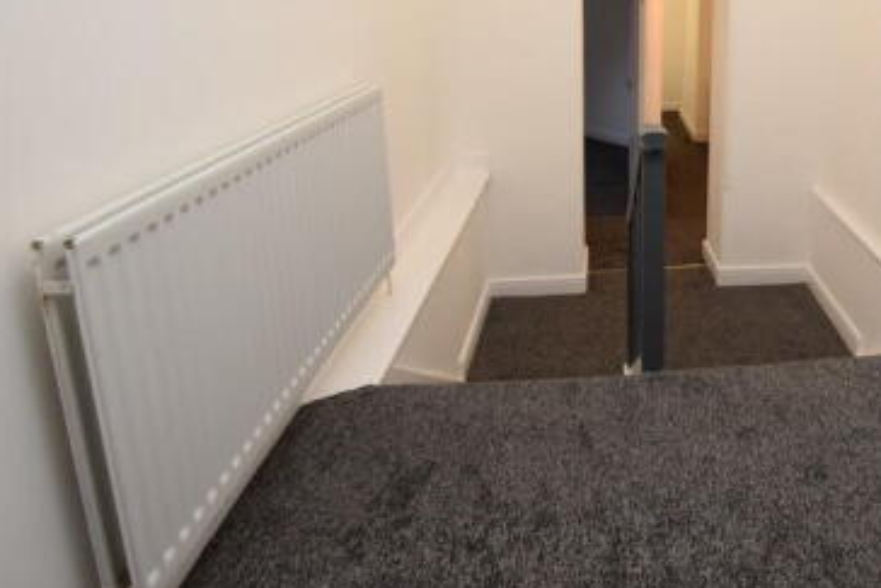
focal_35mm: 27
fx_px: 661
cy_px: 103
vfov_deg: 45.1
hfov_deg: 63.4
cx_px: 662
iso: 900
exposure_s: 1/60
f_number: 3.5
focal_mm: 10
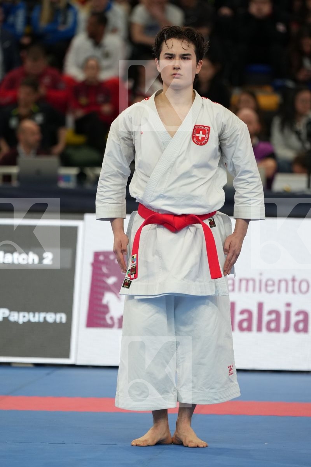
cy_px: 234
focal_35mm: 270
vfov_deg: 7.6
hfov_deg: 5.1
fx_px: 3498
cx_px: 156
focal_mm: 180
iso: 1000
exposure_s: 1/500
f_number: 2.8
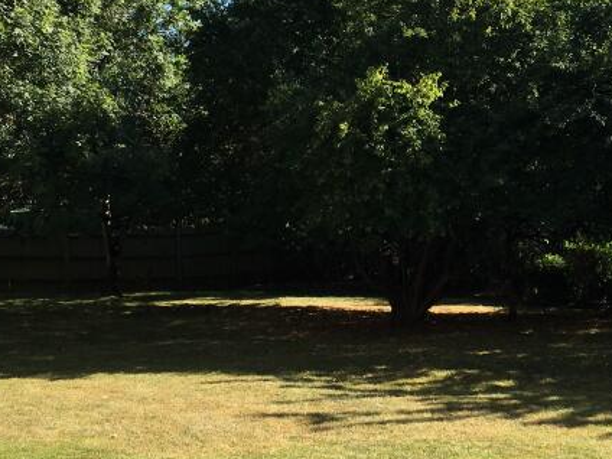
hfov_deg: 27.7
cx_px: 378
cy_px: 147
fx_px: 1238
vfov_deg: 20.9
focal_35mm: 70
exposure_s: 1/1040
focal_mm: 4.15
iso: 25
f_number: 2.2
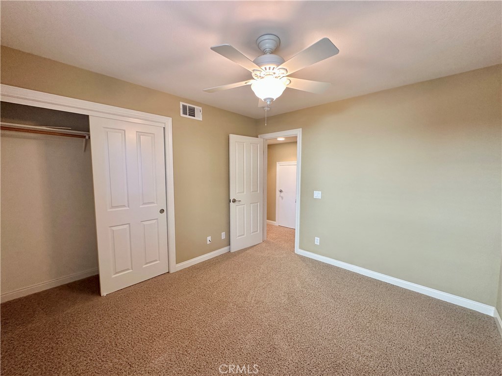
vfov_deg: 85.7
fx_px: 203
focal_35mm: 14
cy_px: 188
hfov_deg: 102.1
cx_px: 251
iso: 200
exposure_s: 1/60
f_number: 2.2
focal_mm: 2.22
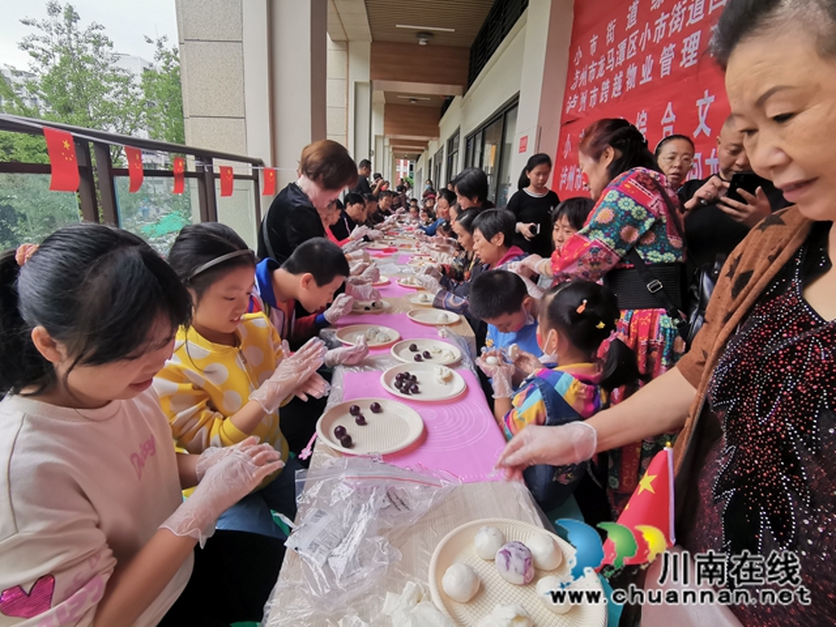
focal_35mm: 17
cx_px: 418
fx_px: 411
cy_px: 314
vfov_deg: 74.7
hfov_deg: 91.0
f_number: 2.2
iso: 50
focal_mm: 2.26
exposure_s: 1/162
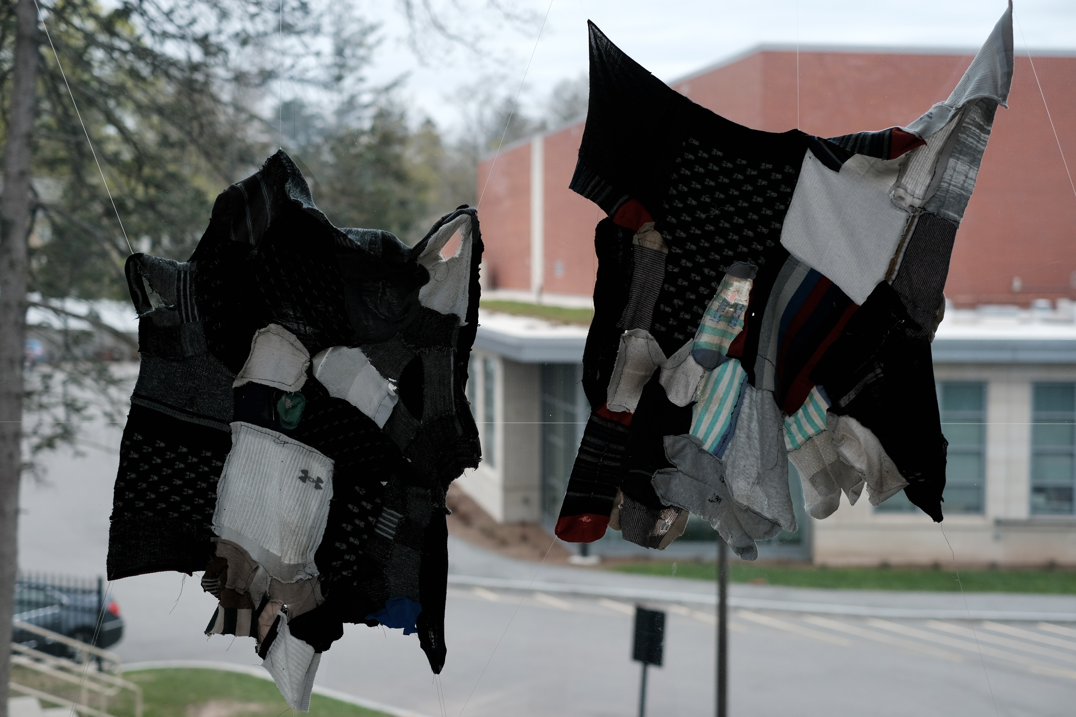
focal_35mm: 53
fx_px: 1584
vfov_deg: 25.5
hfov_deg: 37.5
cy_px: 358
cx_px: 538
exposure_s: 1/1250
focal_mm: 35
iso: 320
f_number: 2.5
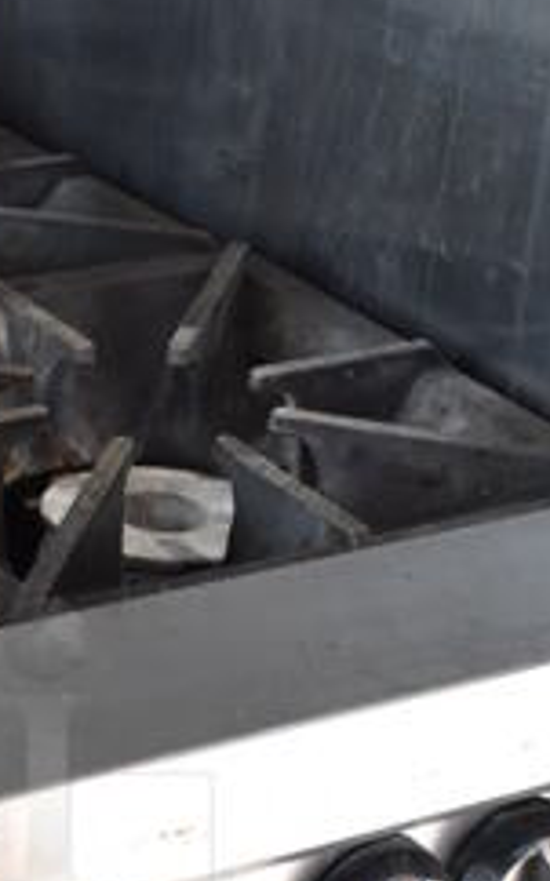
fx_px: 2497
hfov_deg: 12.2
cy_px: 788
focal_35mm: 104
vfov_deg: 19.7
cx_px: -168
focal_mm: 18
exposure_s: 1/200
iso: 800
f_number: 3.5
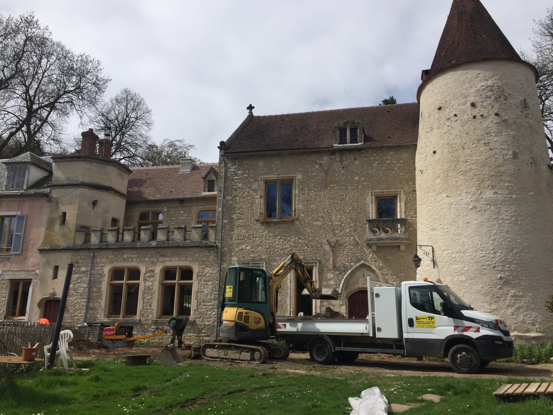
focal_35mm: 29
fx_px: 463
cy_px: 208
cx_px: 276
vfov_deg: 48.2
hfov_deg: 61.7
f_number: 2.2
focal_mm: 4.15
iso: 32
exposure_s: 1/3049
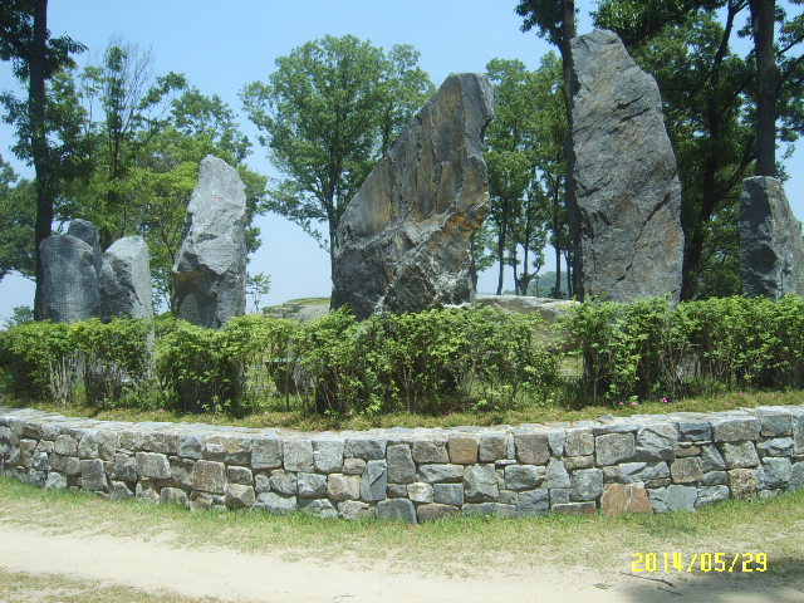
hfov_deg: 52.6
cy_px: 302
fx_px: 813
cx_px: 402
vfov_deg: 40.7
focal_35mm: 35
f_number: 5.8
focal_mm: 5.8
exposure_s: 1/250
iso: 50
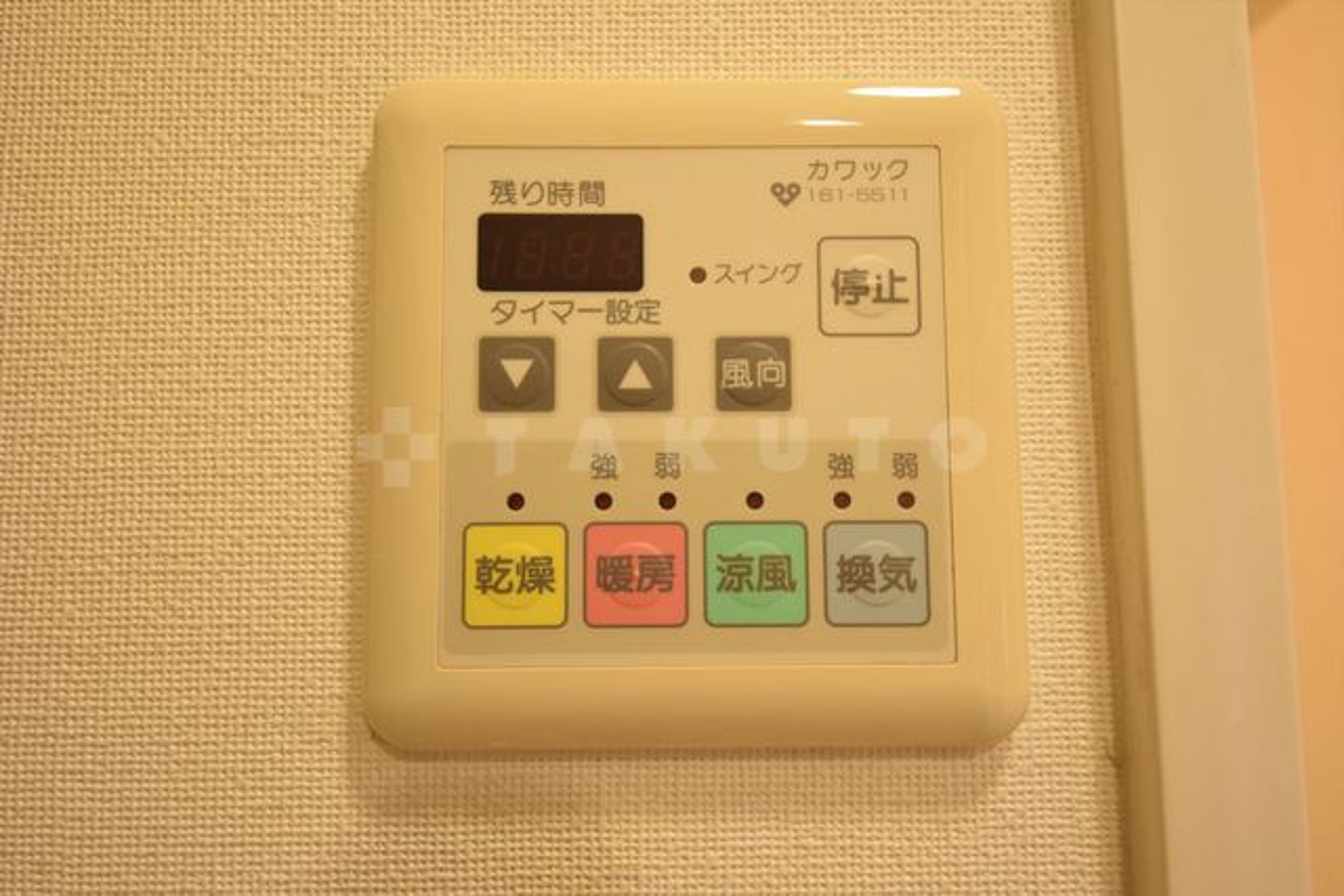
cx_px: 672
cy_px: 448
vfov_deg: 59.5
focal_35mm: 21
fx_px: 784
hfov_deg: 81.2
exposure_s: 1/60
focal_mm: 14
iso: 1600
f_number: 5.3
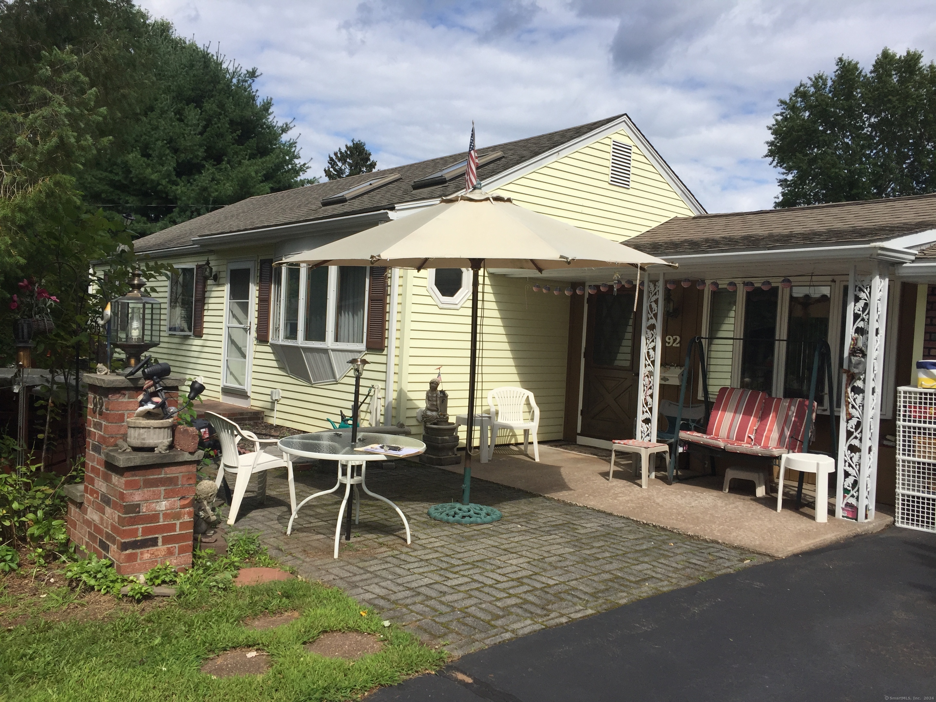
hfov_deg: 61.7
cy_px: 351
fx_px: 784
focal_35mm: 29
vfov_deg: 48.2
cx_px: 468
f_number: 2.2
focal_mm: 4.15
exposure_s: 1/2639
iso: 32
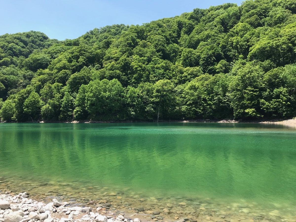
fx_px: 239
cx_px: 148
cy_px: 111
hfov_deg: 63.4
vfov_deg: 49.7
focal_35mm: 28
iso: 20
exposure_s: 1/948
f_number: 1.8
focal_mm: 3.99
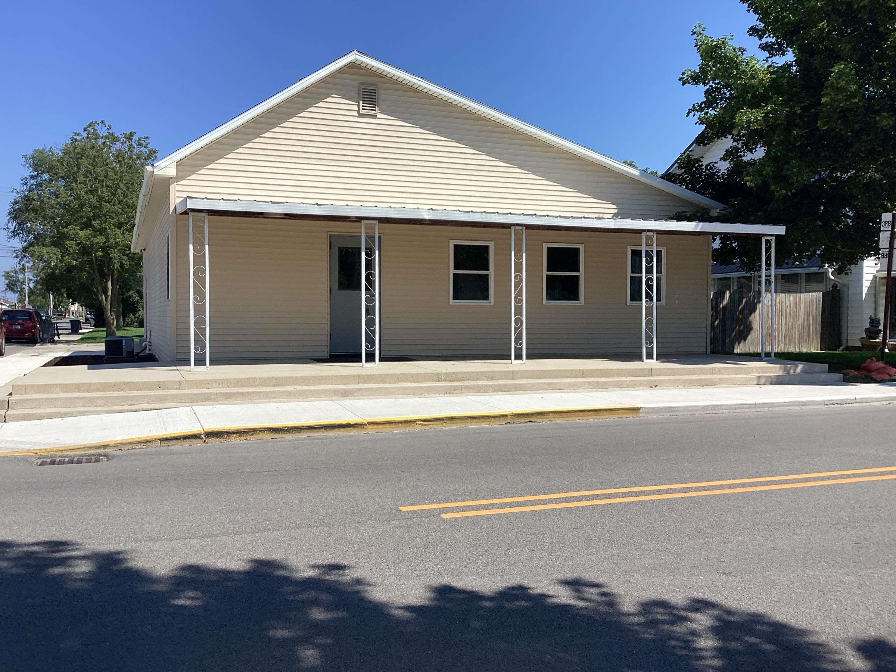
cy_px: 342
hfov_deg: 56.8
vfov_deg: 44.2
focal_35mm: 32
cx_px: 434
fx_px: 828
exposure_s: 1/1631
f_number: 2.4
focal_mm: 3.3
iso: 25
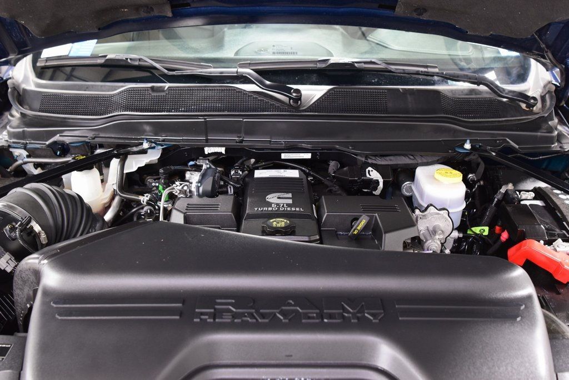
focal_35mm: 36
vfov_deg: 36.9
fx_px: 569
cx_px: 284
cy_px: 190
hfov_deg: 53.1
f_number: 4.5
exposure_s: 1/15
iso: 1600
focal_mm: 24
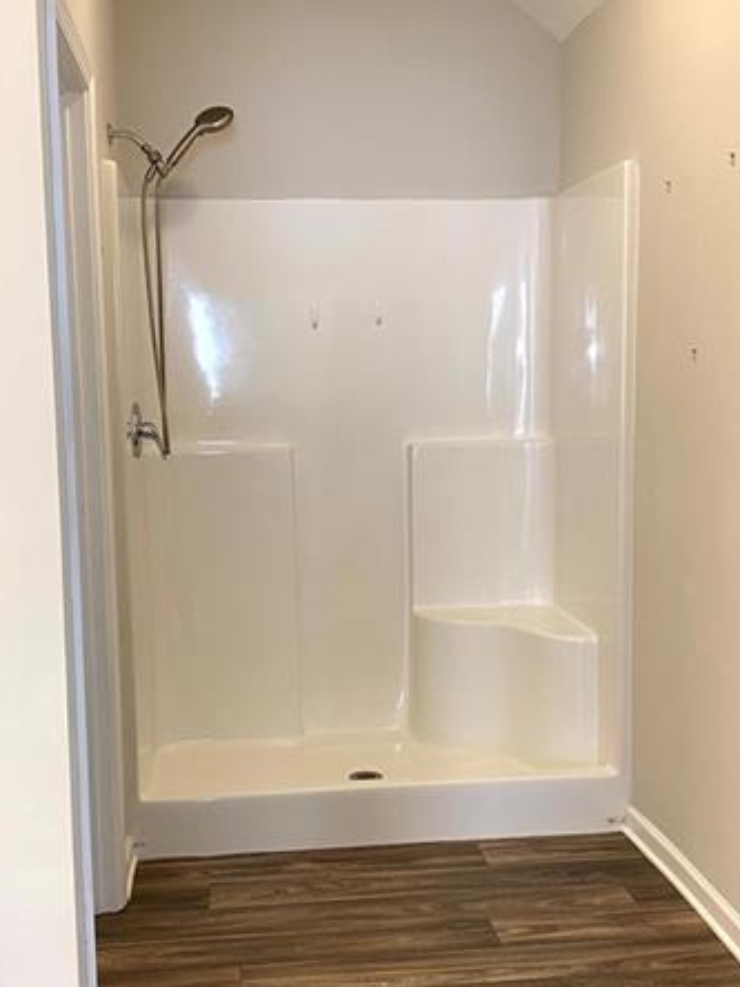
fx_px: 1283
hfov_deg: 32.2
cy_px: 549
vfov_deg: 42.0
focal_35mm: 45
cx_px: 376
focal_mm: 4.25
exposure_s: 1/60
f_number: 1.8
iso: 80
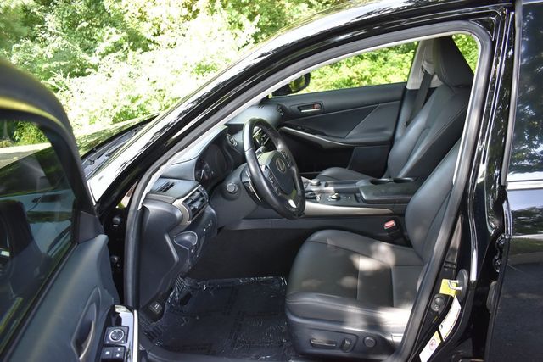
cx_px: 272
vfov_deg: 48.0
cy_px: 181
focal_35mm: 27
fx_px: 407
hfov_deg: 67.4
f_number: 3.5
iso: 800
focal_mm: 18
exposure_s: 1/250
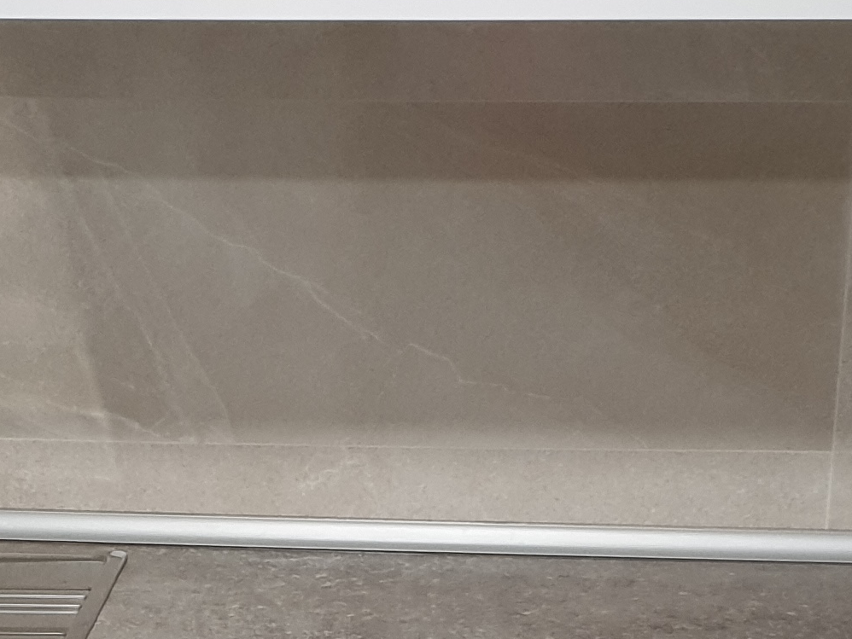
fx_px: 2585
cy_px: 719
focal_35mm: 105
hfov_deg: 18.6
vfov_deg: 13.8
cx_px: 222
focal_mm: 4.3
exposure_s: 1/50
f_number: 1.5
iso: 200
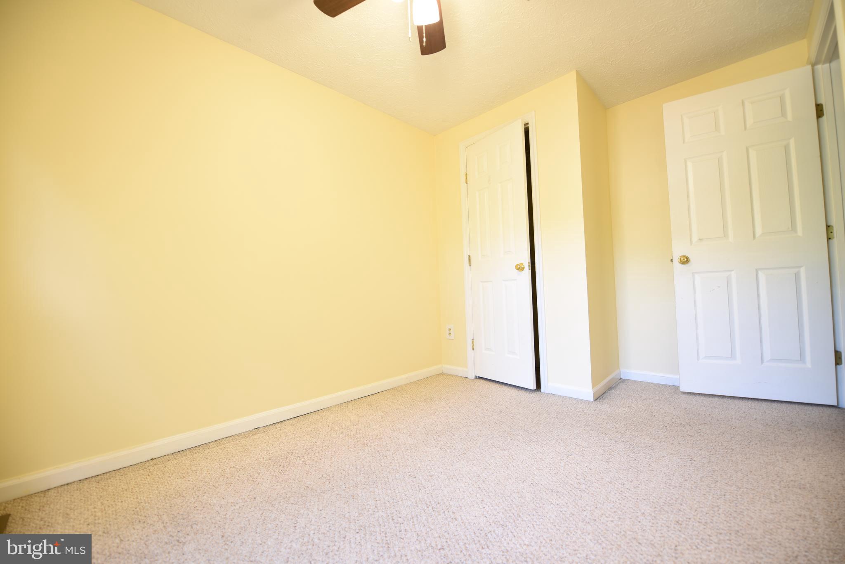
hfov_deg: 104.2
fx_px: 329
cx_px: 422
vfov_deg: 81.3
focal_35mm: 14
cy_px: 282
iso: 100
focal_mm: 14
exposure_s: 1/13
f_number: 2.8
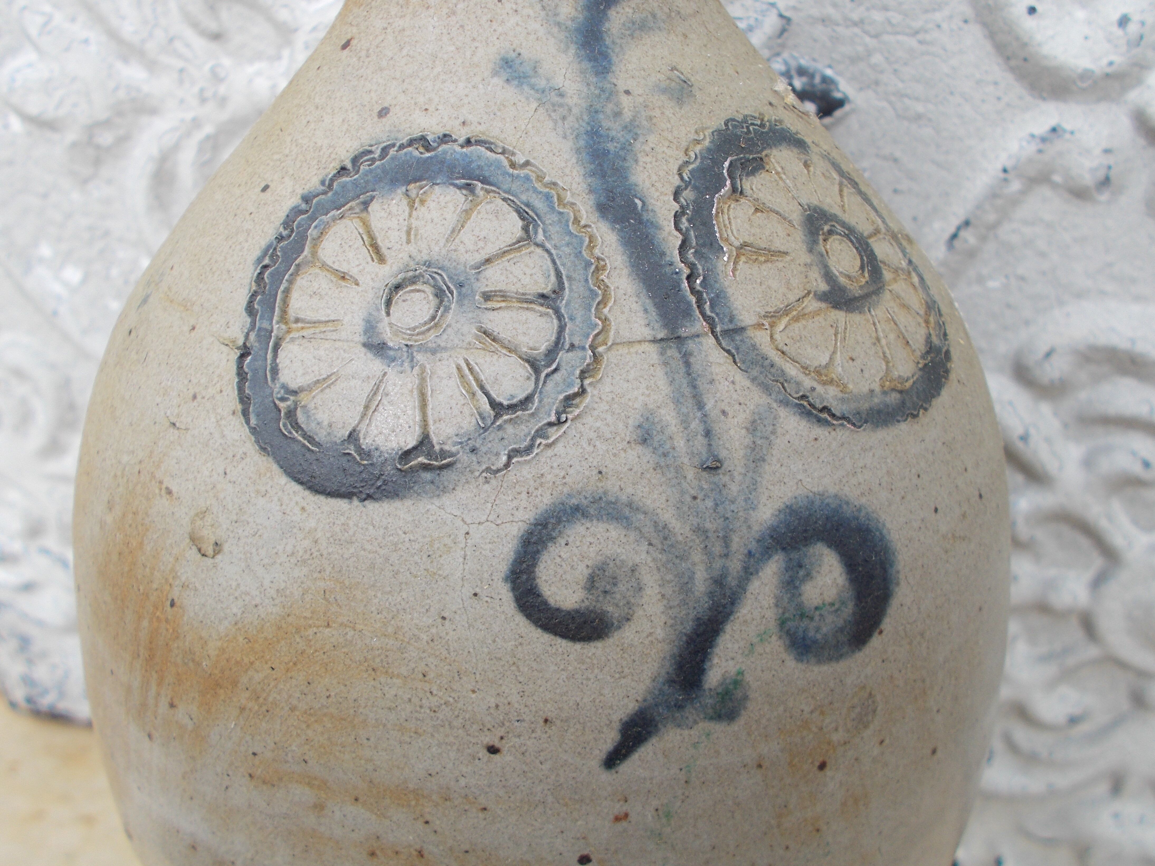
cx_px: 578
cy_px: 433
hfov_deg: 60.0
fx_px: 1001
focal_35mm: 30
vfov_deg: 46.8
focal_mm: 5.3
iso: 80
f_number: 3.4
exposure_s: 1/100
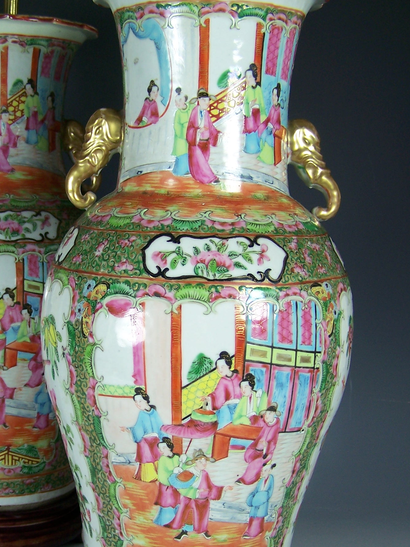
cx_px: 119
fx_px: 869
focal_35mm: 55
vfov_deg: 34.8
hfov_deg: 26.3
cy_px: 331
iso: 80
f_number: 2.8
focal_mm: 6.3
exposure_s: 1/60
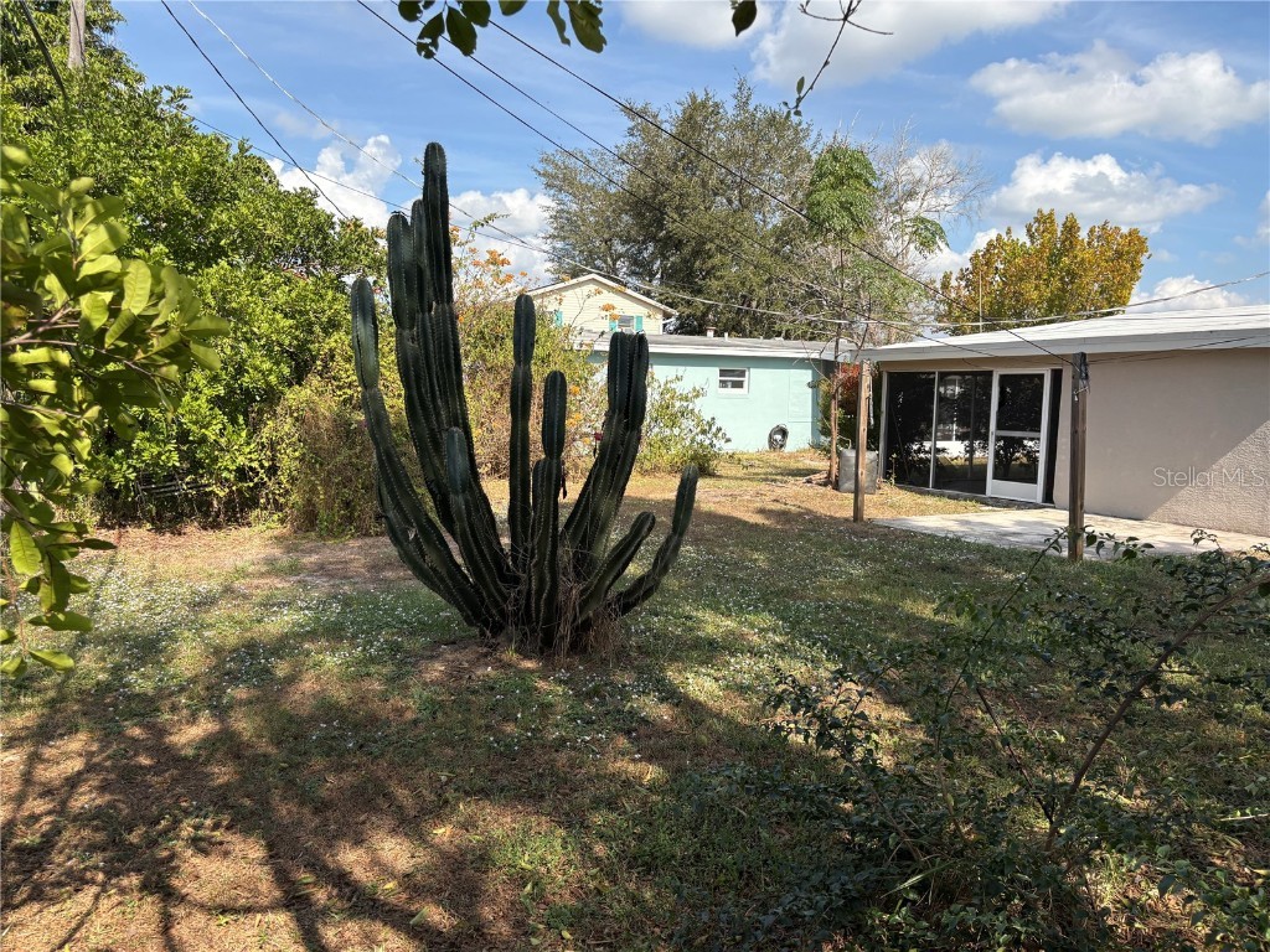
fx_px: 954
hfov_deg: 67.3
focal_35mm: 26
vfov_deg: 53.1
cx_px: 635
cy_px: 476
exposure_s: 1/2208
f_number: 1.6
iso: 50
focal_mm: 5.96
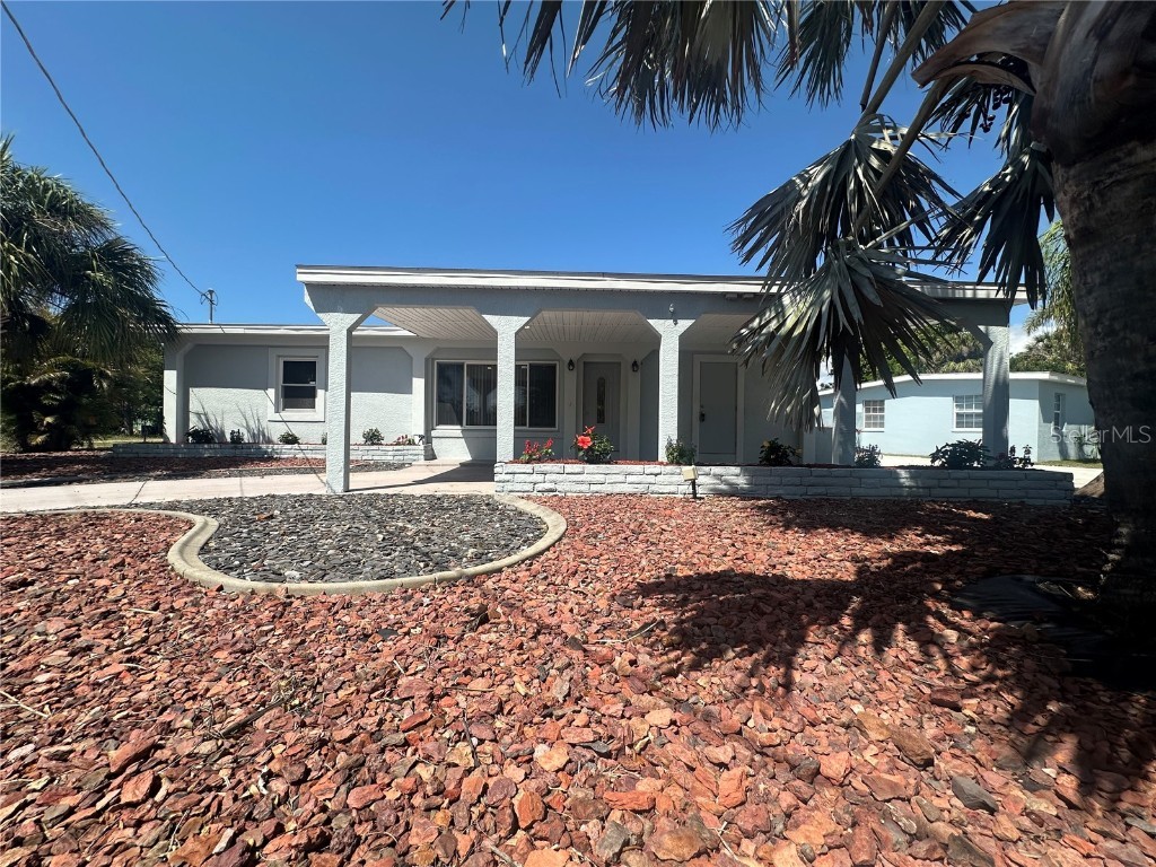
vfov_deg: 85.7
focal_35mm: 14
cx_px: 578
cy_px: 434
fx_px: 468
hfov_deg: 102.1
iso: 50
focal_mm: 2.22
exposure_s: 1/2020
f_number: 2.2
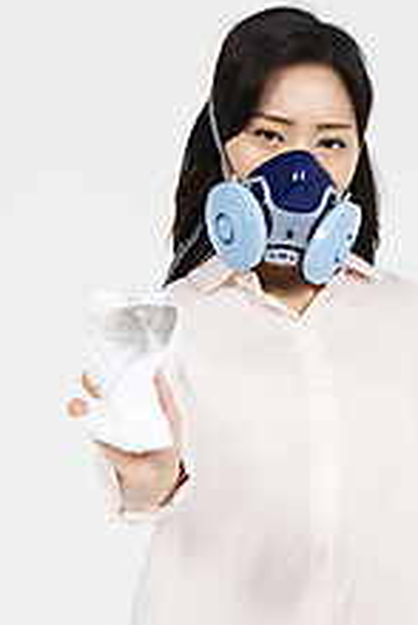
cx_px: 303
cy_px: 534
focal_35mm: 309
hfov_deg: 4.5
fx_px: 5373
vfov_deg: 6.7
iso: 100
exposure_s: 1/125
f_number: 13
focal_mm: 170
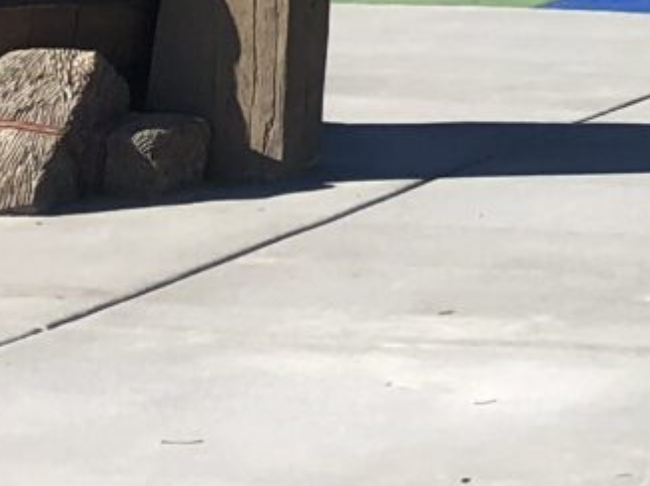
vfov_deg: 7.4
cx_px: 1645
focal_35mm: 176
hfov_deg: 9.7
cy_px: -1008
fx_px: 3302
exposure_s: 1/1919
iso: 20
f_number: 1.8
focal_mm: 3.99
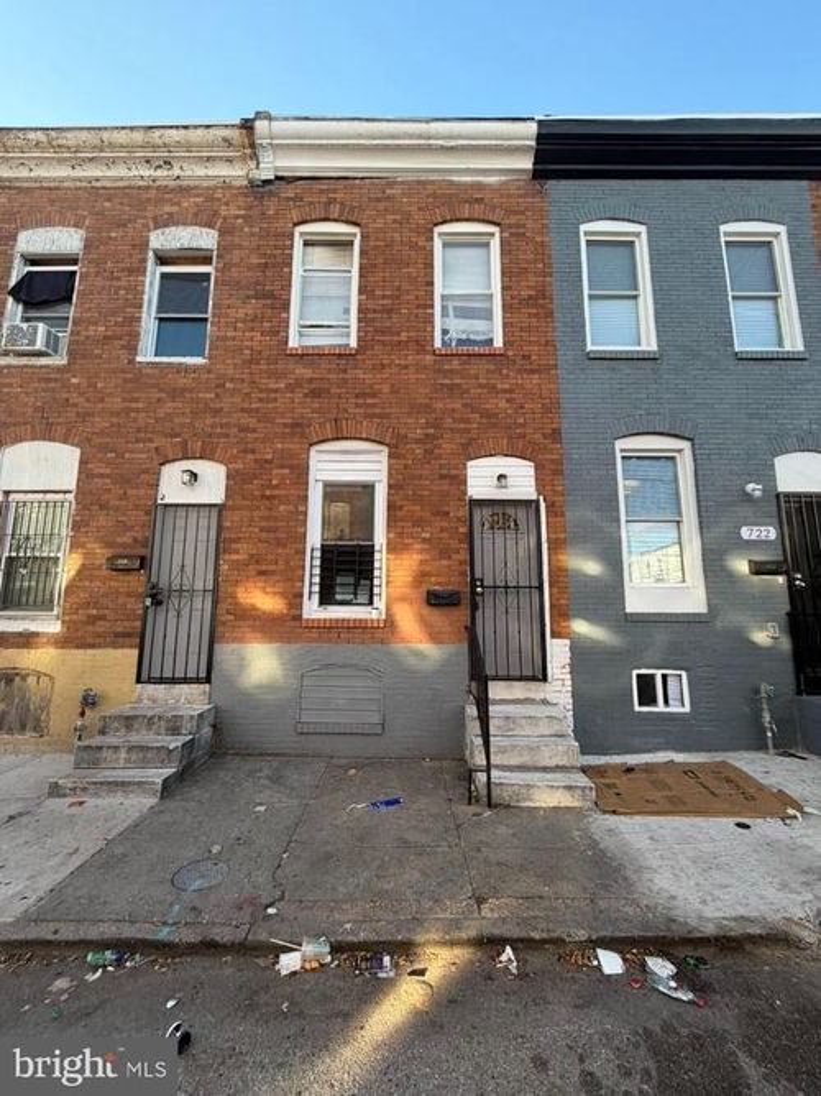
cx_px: 410
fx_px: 443
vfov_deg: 102.1
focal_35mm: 14
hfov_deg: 85.7
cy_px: 548
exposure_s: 1/205
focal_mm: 2.22
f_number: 2.2
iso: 40
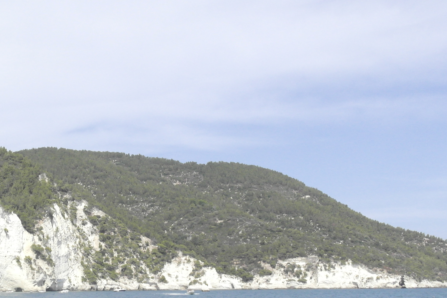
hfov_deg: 32.4
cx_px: 130
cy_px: 216
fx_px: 757
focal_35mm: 61
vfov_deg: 22.1
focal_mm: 18
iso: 1600
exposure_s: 1/4000
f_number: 6.3
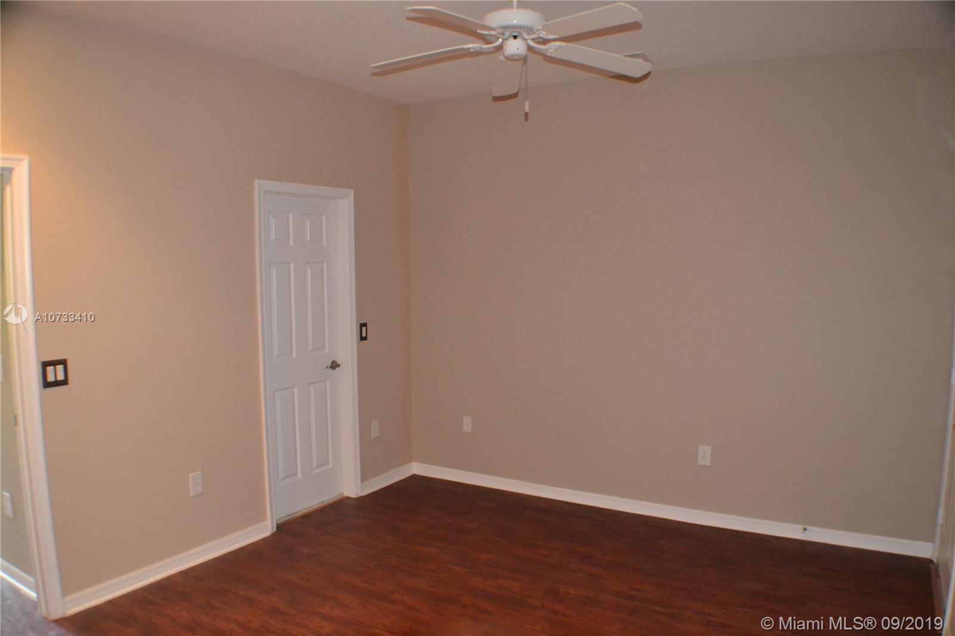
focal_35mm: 33
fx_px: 875
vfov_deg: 40.0
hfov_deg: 57.2
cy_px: 318
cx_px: 478
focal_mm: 22
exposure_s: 1/60
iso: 3200
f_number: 3.8
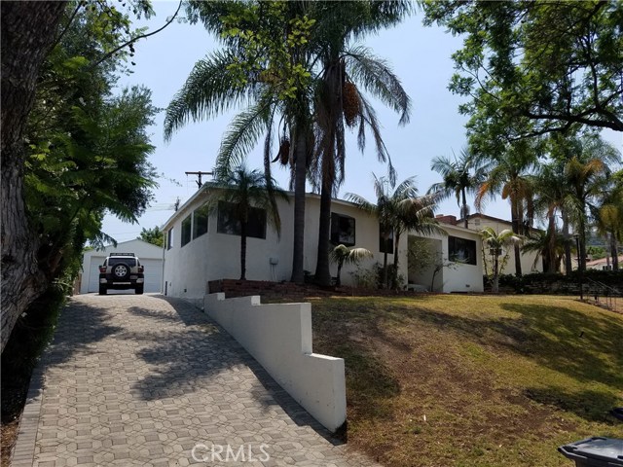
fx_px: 468
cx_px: 312
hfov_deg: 67.3
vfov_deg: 53.1
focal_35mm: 26
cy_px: 234
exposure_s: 1/3480
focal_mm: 4.2
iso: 50
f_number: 1.7
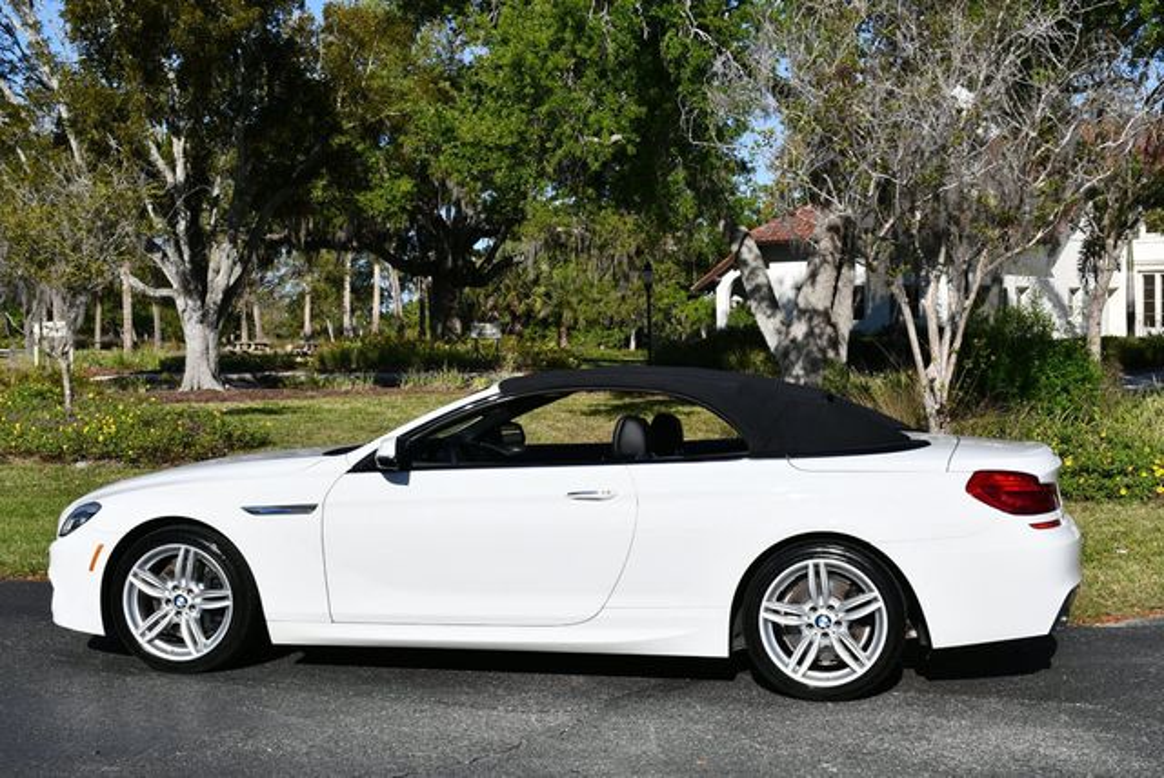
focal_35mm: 48
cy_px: 389
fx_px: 1553
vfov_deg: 28.1
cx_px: 582
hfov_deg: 41.1
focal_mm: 24
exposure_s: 1/320
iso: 100
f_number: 9
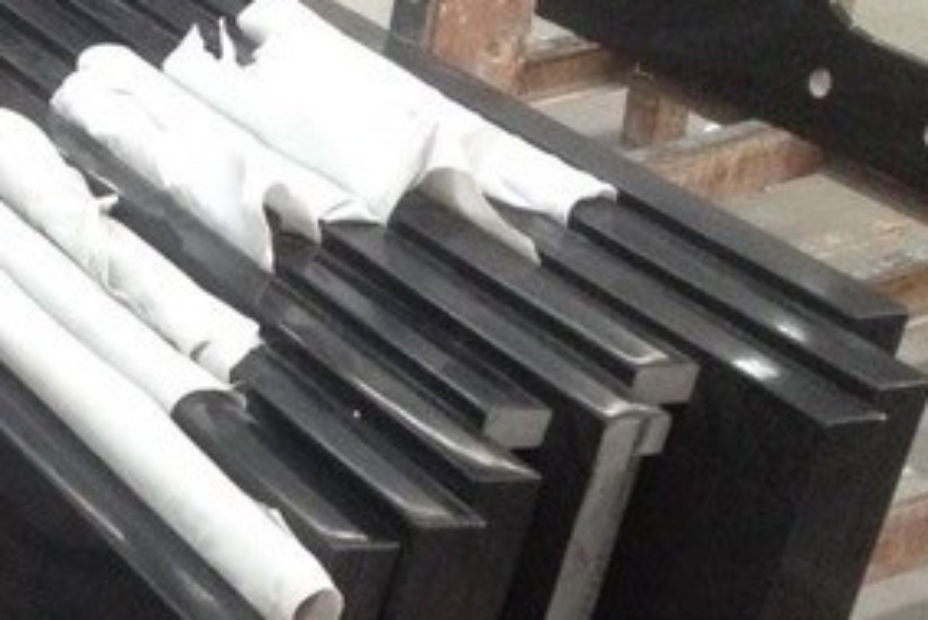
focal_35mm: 90
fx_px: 2321
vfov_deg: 15.1
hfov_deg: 22.1
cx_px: 98
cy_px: 474
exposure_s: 1/20
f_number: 2.4
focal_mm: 4.28
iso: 400
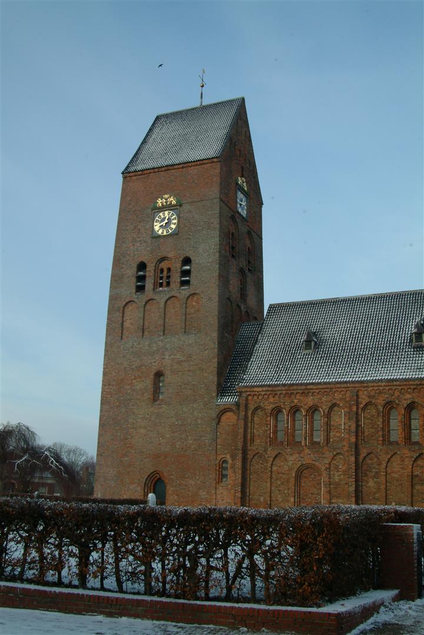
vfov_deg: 53.1
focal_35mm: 36
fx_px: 636
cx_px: 212
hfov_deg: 36.9
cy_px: 318
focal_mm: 24
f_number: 9.5
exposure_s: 1/350
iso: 400
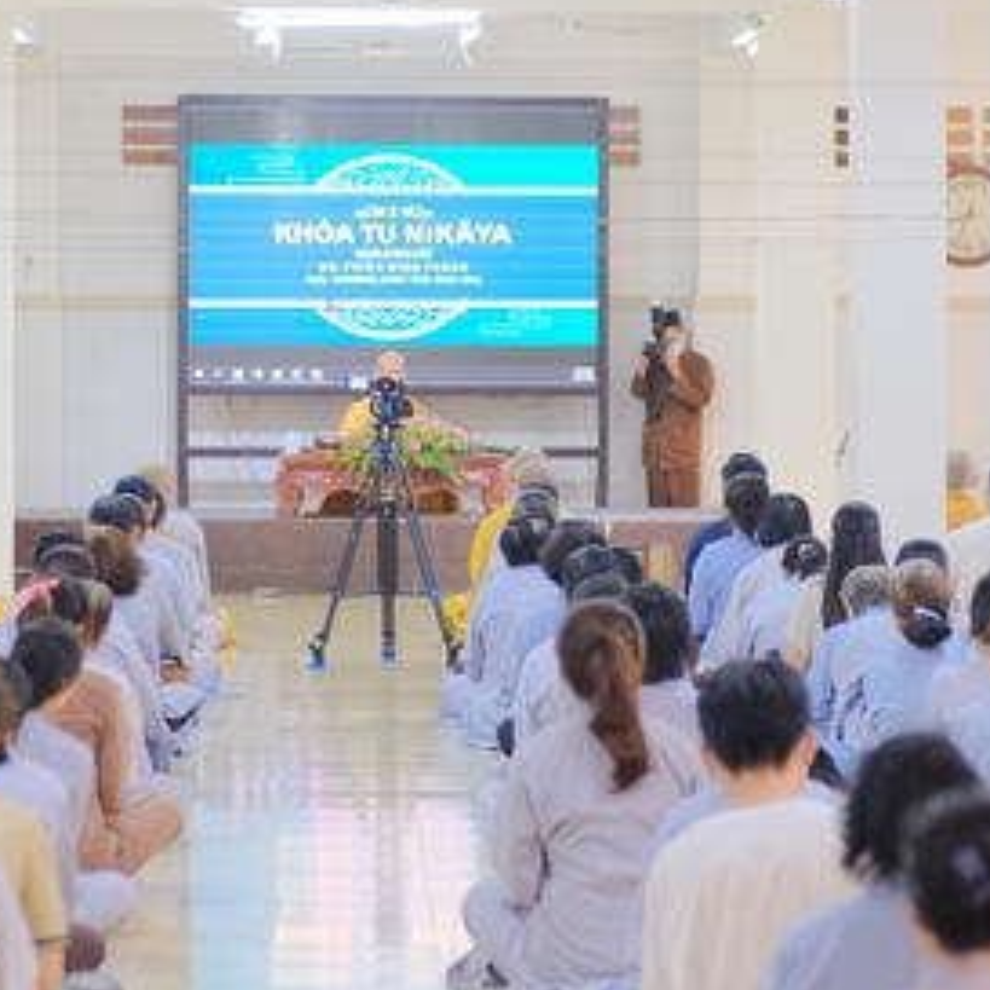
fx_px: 5501
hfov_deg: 10.3
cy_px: 448
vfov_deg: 10.3
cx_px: 544
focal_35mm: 170
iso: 1600
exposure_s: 1/100
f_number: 1.6
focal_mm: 56
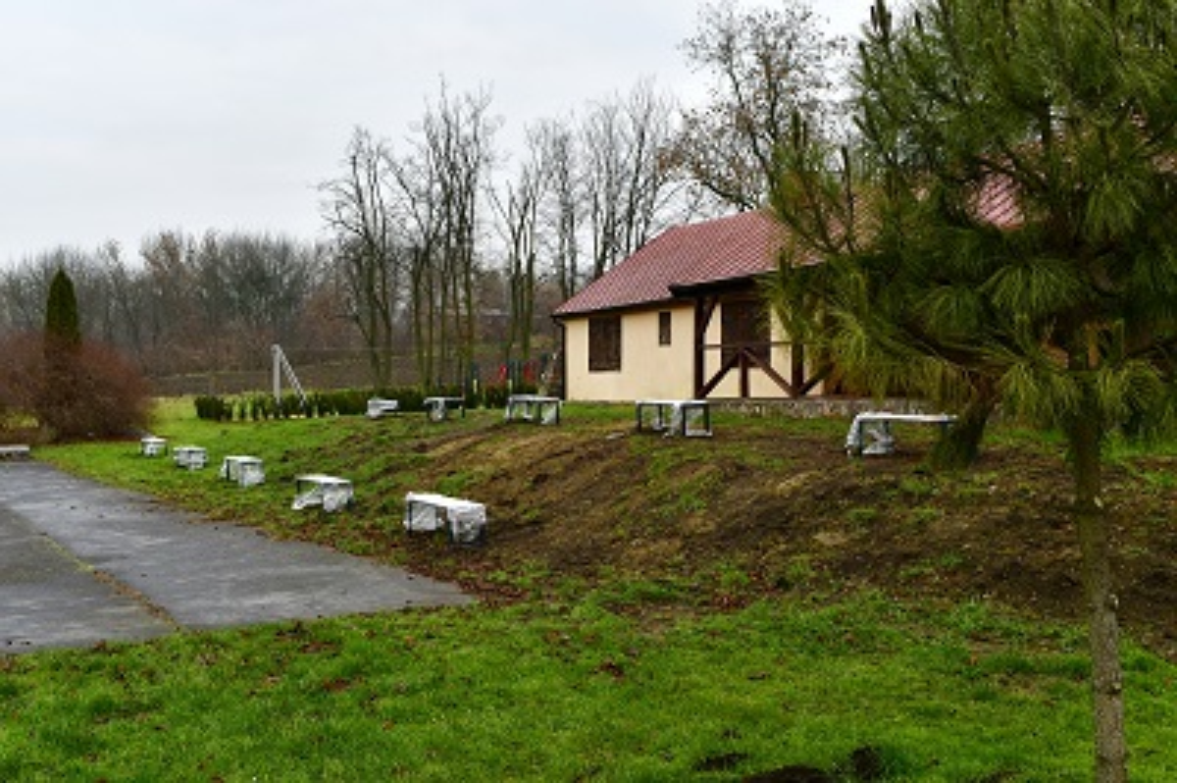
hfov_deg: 46.4
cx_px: 588
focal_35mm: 42
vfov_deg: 31.8
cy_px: 392
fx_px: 1372
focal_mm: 28
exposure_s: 1/160
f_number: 4.5
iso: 125
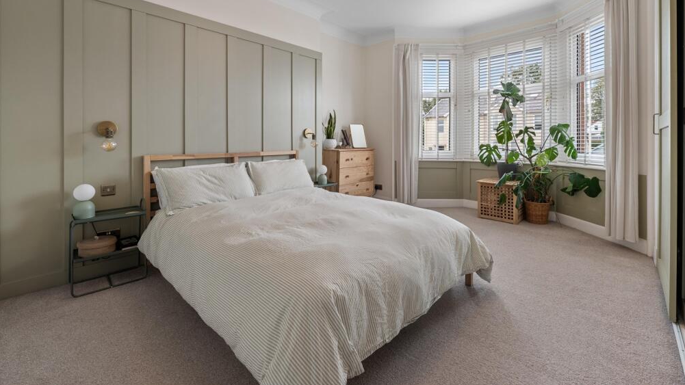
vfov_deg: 69.9
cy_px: 157
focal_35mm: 15
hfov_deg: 103.0
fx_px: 272
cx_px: 338
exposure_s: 1/6
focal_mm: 14
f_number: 8
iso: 640
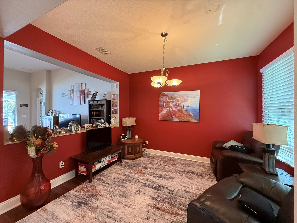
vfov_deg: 85.7
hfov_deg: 102.1
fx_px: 120
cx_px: 148
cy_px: 112
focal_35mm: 14
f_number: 2.2
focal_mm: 2.22
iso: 500
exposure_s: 1/60
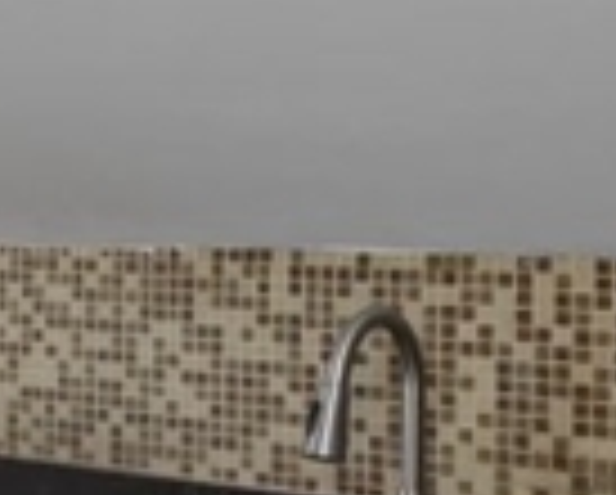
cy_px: 214
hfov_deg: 16.5
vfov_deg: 15.7
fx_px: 1789
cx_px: -477
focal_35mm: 98
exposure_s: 1/160
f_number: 5.6
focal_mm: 14
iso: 800
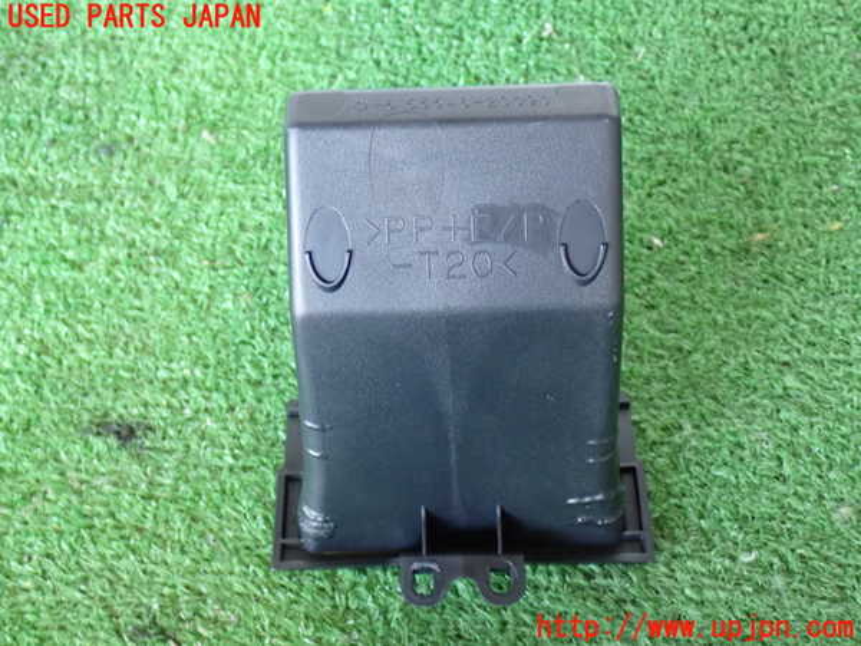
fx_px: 1343
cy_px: 323
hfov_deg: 35.5
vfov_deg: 27.0
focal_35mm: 54
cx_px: 430
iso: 800
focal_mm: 9.65
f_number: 3.3
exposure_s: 1/25
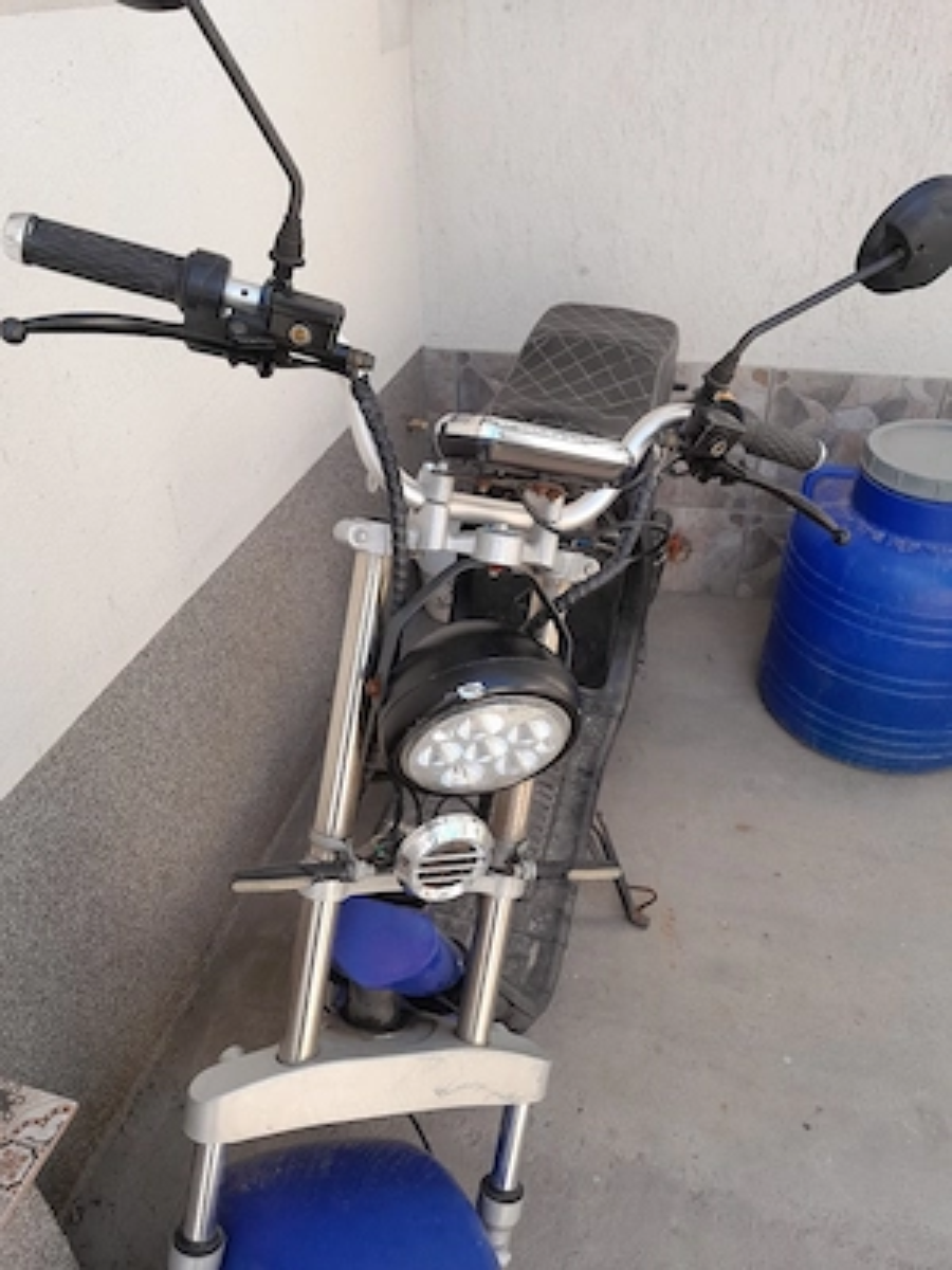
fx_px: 990
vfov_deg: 65.3
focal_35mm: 27
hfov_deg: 51.4
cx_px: 476
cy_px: 635
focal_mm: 4
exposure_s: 1/100
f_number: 1.8
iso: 40
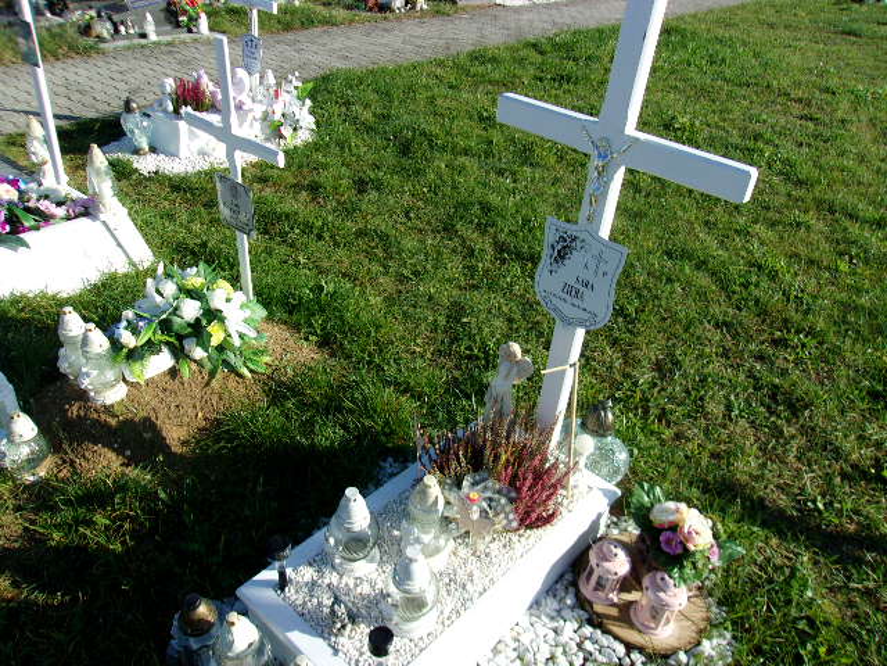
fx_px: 692
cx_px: 444
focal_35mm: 27
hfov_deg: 65.3
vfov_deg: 51.4
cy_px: 333
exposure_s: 1/70
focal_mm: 4.9
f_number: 10.4
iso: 80
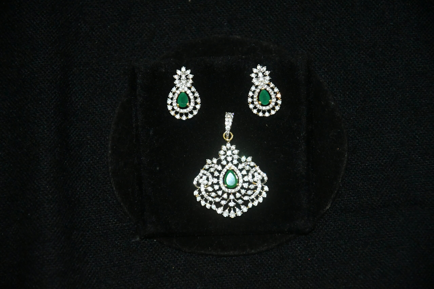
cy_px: 144
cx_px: 217
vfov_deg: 8.7
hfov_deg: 13.1
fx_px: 1893
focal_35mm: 157
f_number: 5.6
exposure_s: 1/60
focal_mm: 105
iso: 6400
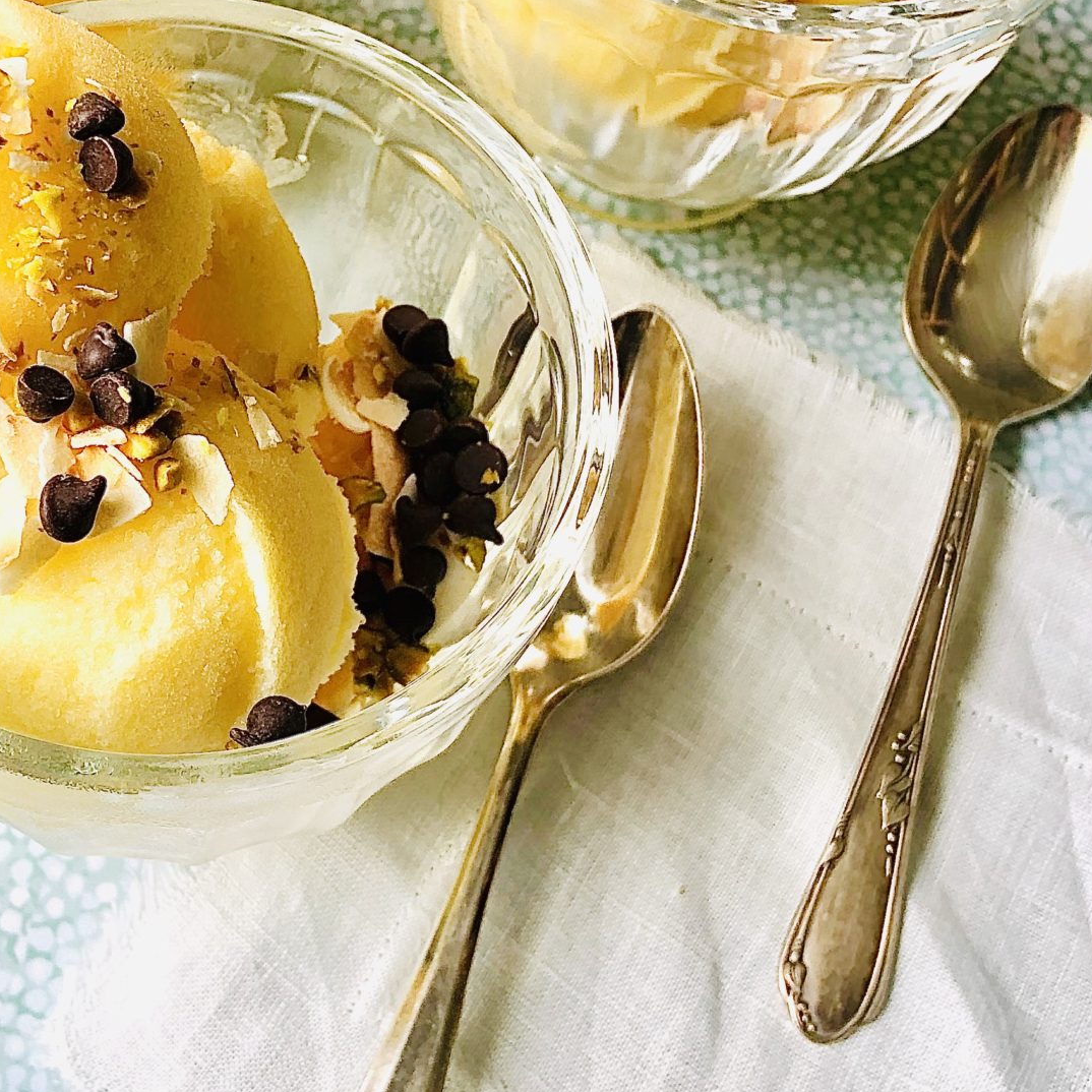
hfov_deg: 28.5
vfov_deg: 28.9
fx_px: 2106
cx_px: 226
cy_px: 356
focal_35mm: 59
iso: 20
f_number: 1.8
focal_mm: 4
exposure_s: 1/118
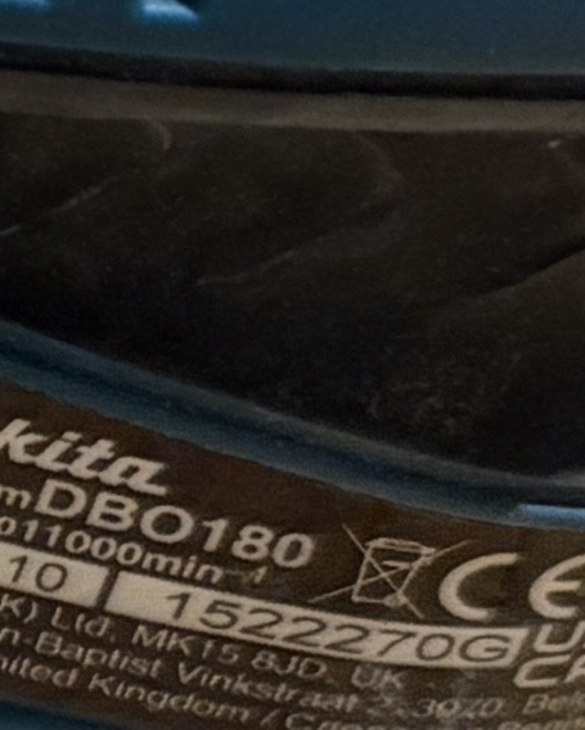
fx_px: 5514
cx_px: -1630
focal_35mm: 255
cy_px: 388
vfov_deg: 7.6
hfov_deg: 5.4
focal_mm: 5.96
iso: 400
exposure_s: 1/33
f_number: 1.6
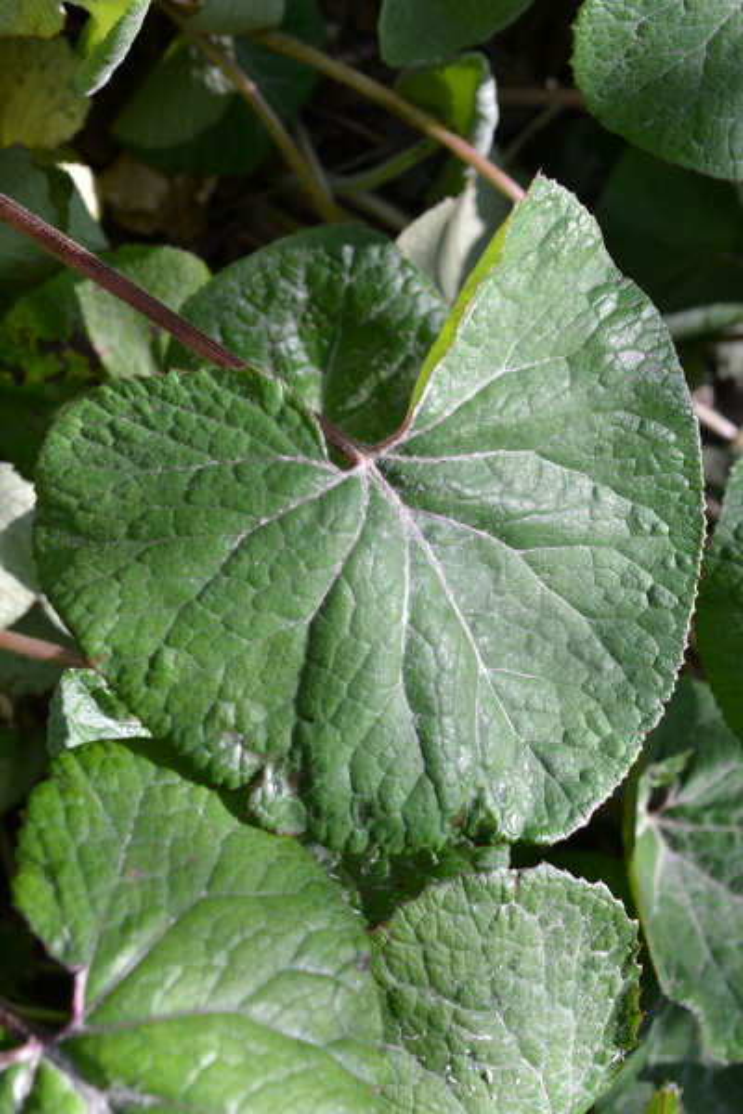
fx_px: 1857
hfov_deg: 22.6
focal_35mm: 60
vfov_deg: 33.4
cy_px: 557
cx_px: 372
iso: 180
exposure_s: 1/125
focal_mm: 40
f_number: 8
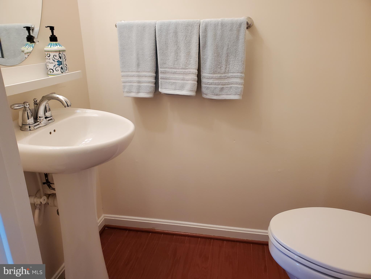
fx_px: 279
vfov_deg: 53.1
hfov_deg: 67.3
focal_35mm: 26
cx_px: 186
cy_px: 140
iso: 250
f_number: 2.4
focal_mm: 4.3
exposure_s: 1/120
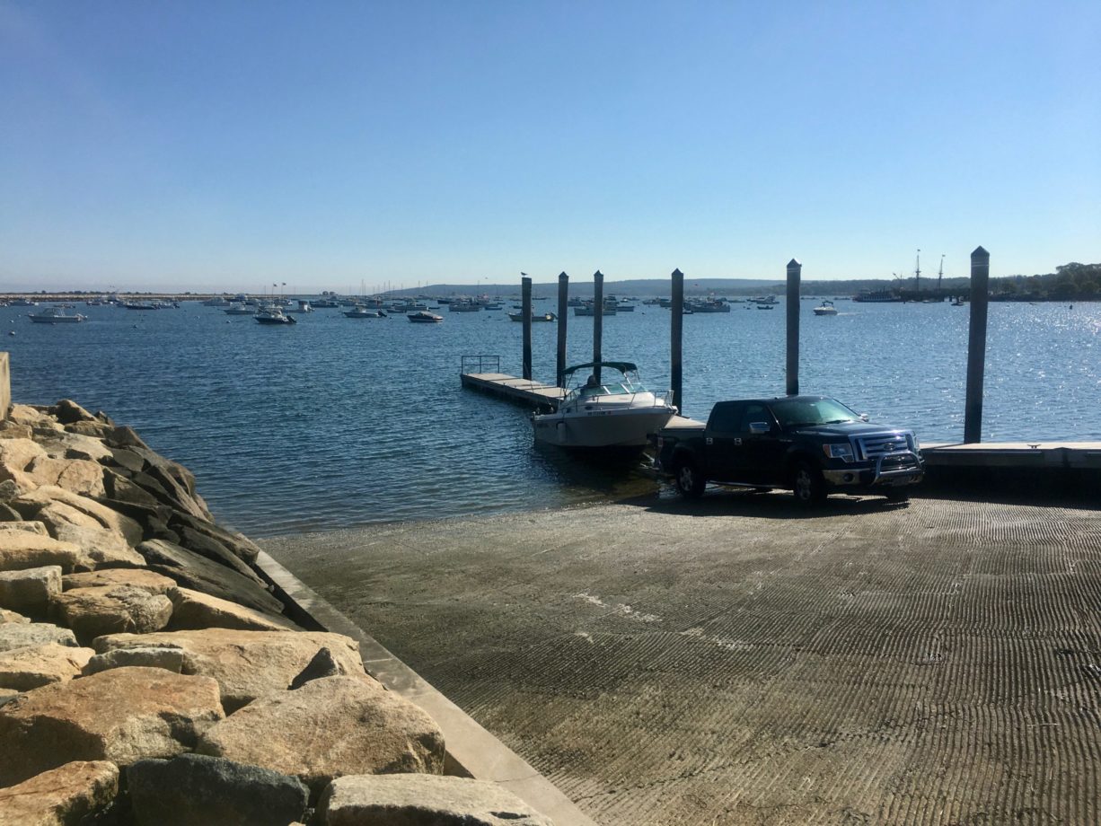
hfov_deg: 61.6
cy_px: 413
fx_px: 923
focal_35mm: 29
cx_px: 550
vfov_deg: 48.2
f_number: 2.2
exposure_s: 1/3497
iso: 25
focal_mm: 4.15
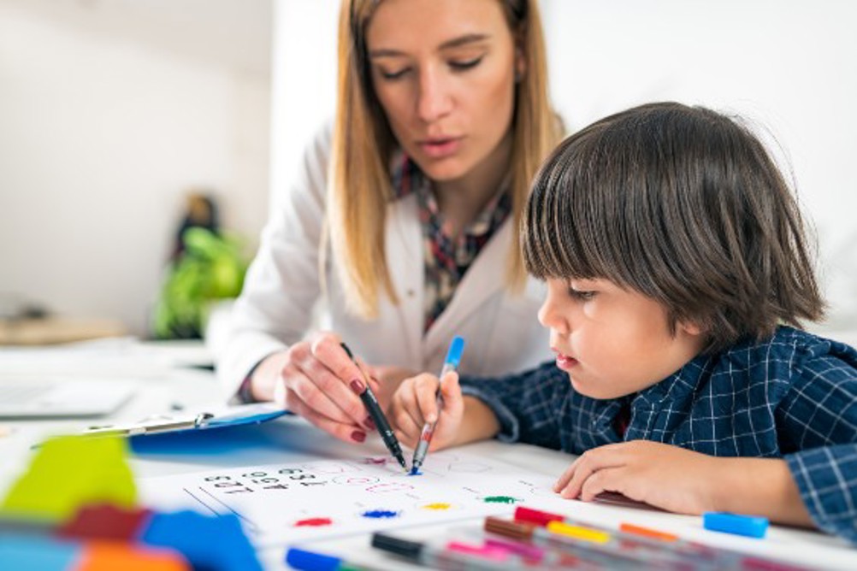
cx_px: 428
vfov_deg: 37.9
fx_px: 833
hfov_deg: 54.4
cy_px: 286
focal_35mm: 35
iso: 64
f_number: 2.2
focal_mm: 35
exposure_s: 1/160
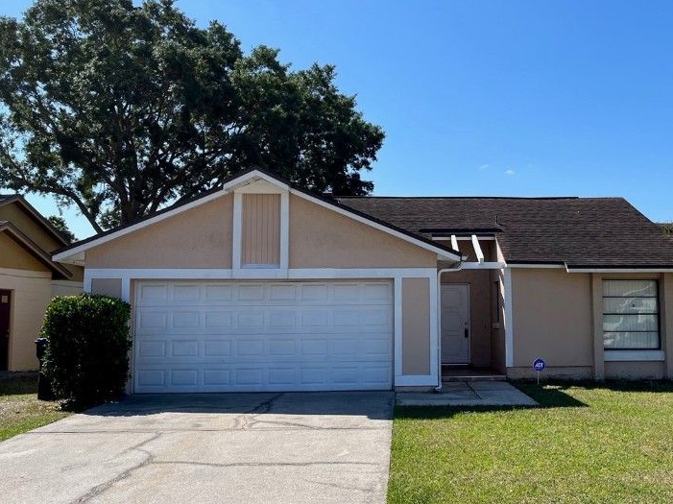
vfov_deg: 37.7
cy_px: 257
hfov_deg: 48.4
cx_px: 435
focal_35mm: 38
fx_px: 738
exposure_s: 1/3623
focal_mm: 5.1
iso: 50
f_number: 1.6
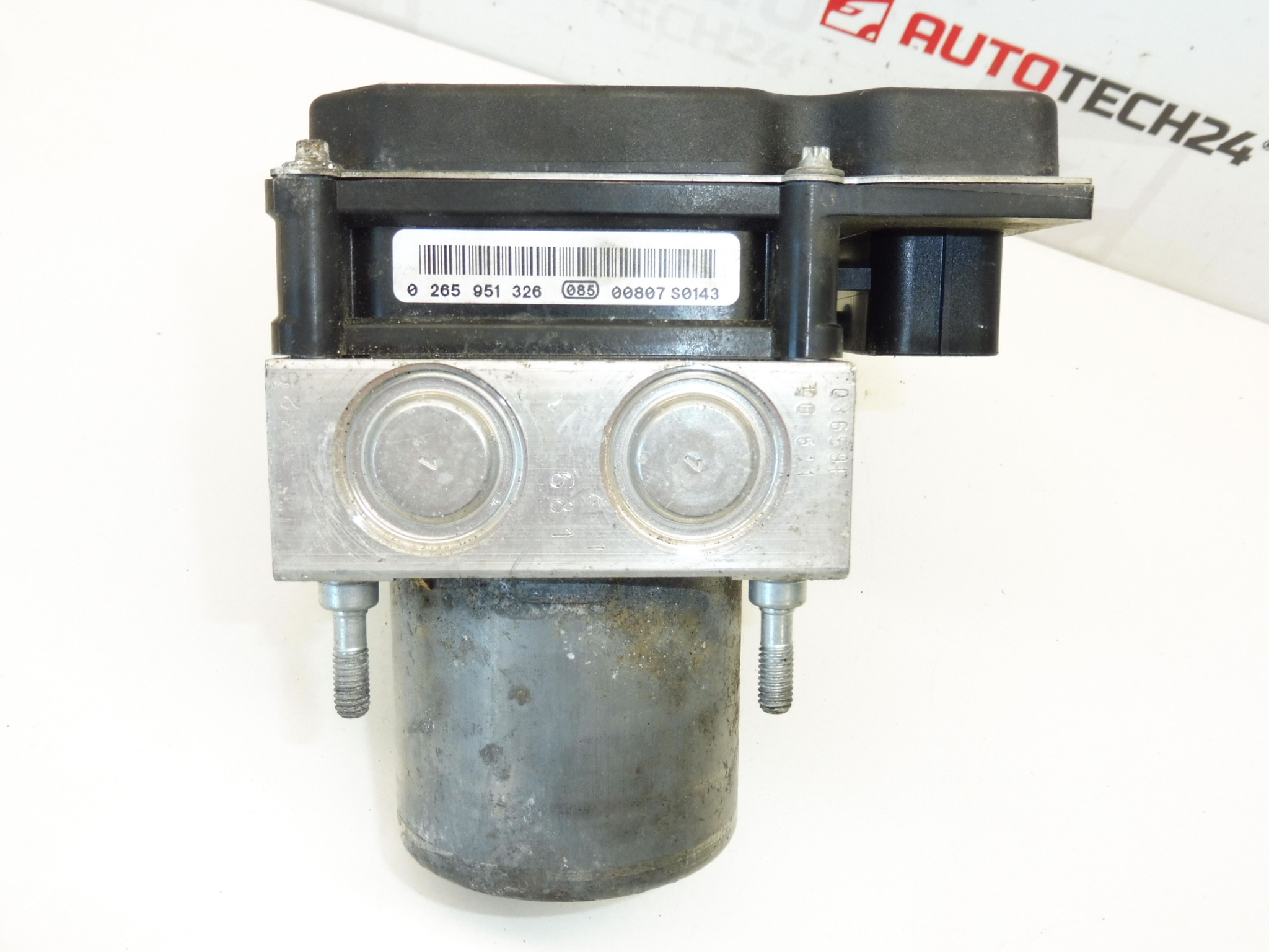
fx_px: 1100
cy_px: 476
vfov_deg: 46.8
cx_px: 634
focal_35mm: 30
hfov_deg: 60.0
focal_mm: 5.4
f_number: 4
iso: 200
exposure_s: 1/60
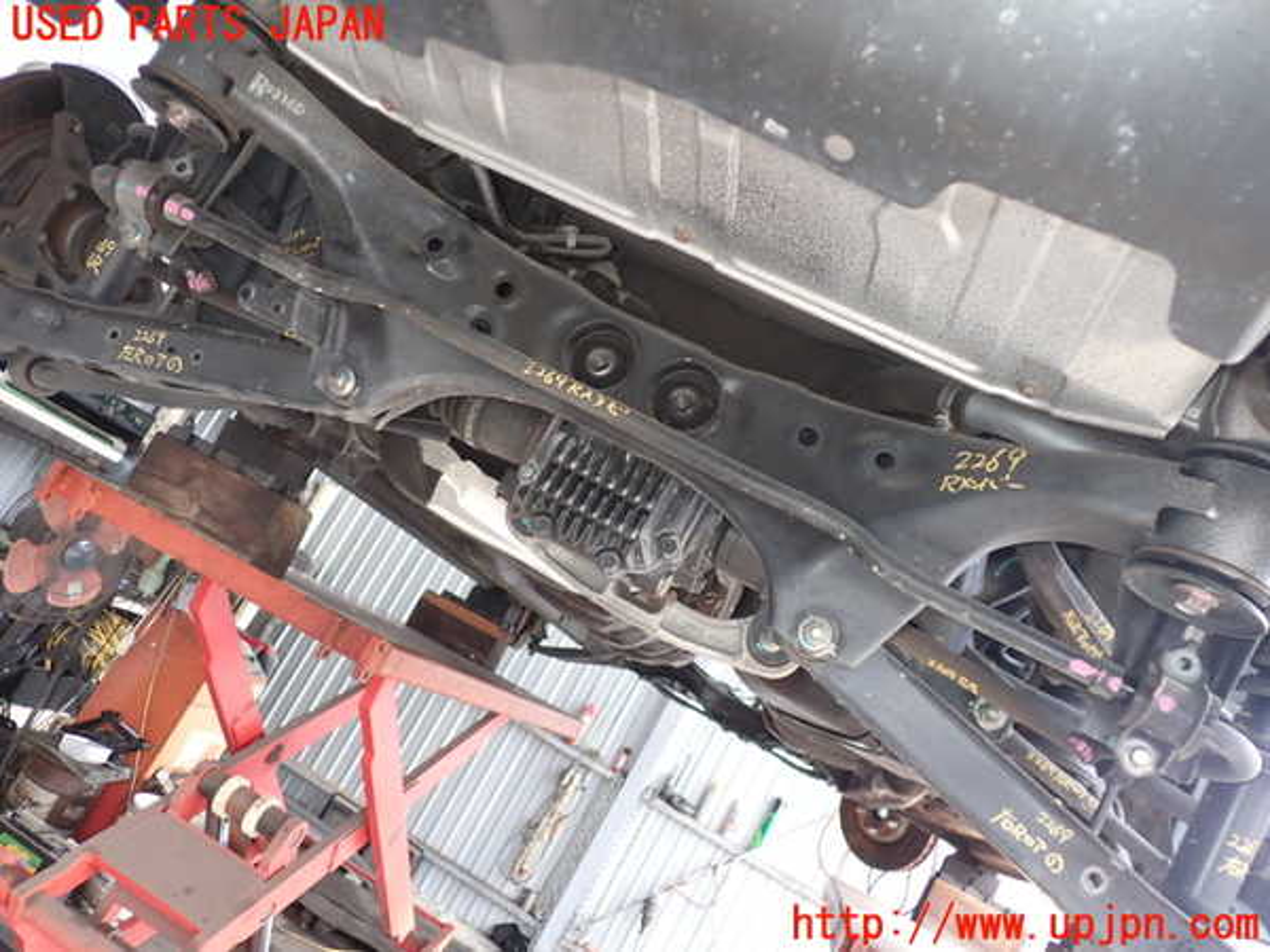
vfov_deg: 46.8
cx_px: 635
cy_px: 476
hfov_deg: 60.0
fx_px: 1101
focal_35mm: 30
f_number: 2.3
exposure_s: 1/50
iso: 200
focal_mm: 5.4
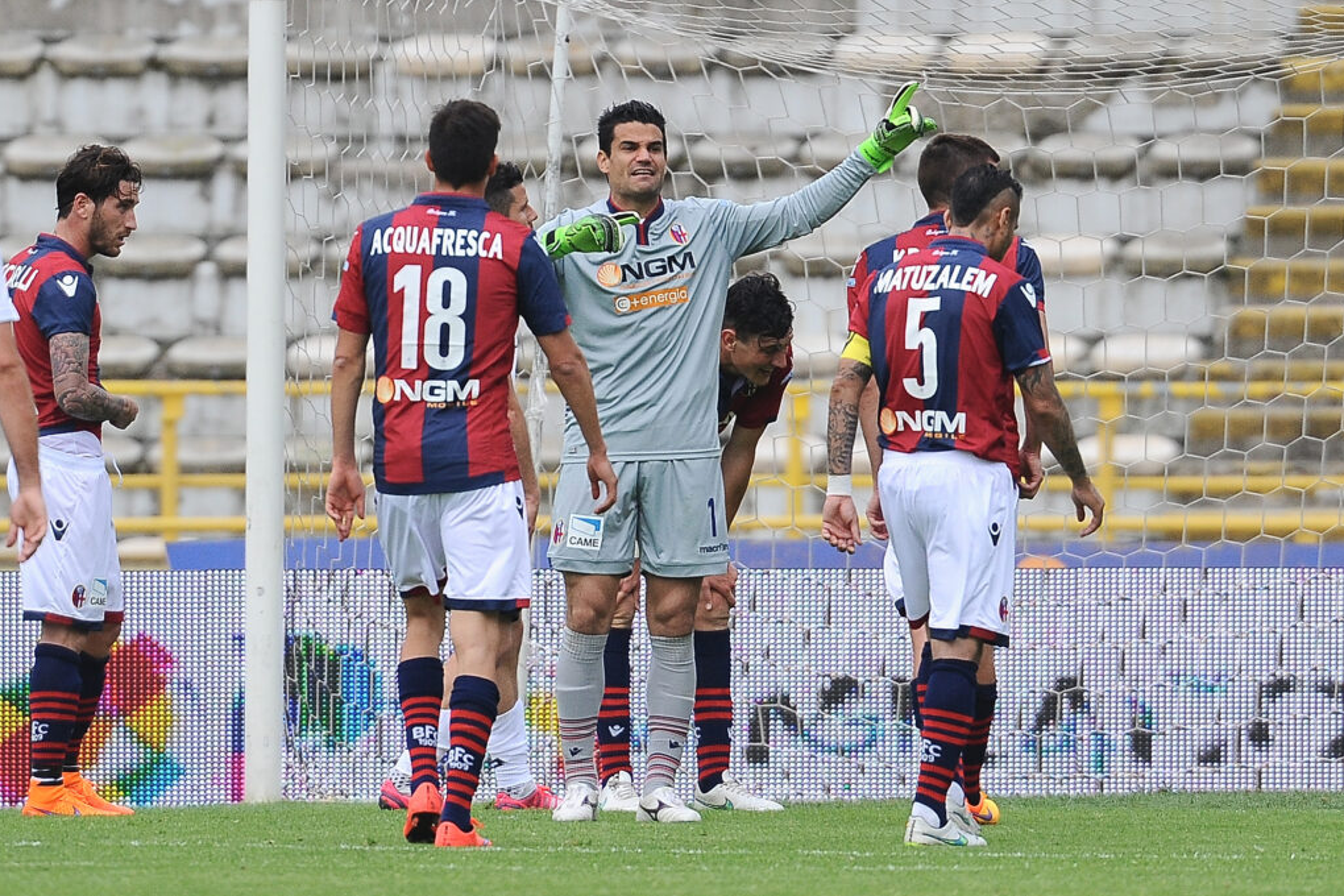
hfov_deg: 4.1
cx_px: 673
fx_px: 18740
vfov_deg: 2.7
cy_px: 449
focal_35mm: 502
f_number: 5.6
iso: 1000
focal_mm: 500
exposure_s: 1/1600
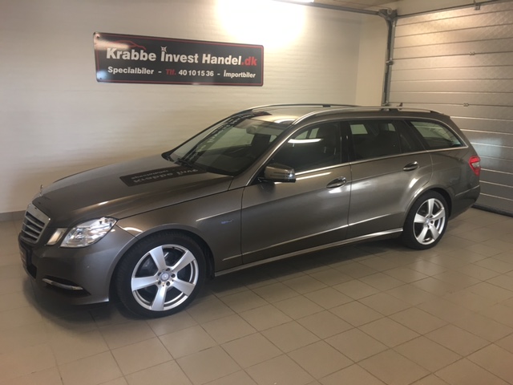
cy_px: 192
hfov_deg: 61.7
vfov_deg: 48.2
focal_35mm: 29
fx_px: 430
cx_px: 256
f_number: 2.2
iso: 100
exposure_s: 1/33
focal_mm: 4.15
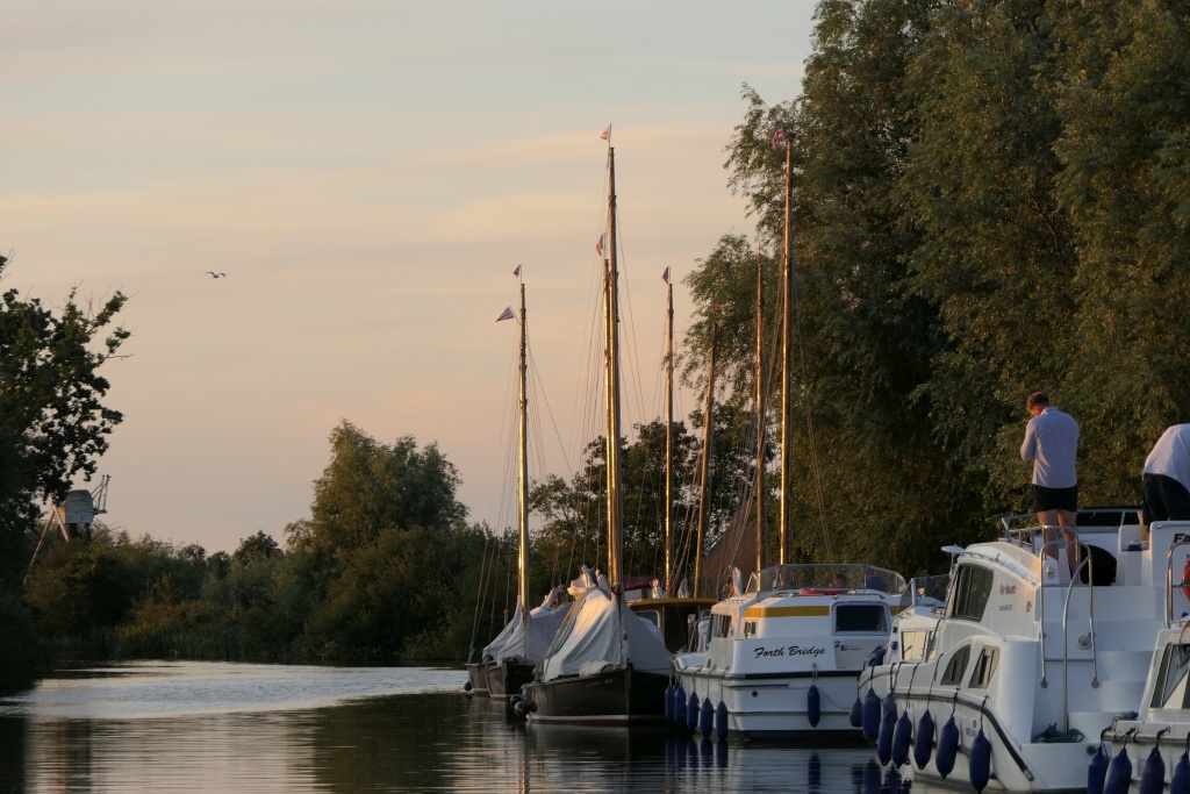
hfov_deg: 11.0
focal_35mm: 187
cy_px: 397
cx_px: 595
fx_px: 6182
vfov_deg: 7.3
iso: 200
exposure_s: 1/320
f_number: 4.3
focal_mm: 68.4
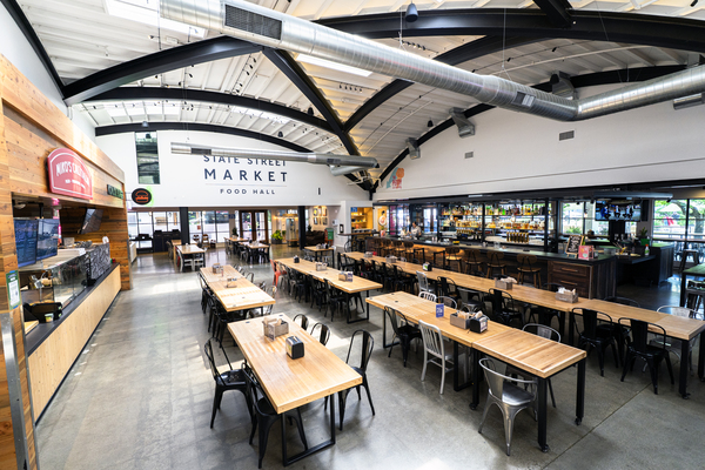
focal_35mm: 16
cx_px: 352
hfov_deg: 96.7
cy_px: 235
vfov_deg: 73.7
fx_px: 313
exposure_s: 1/50
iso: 400
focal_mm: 16
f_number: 5.6
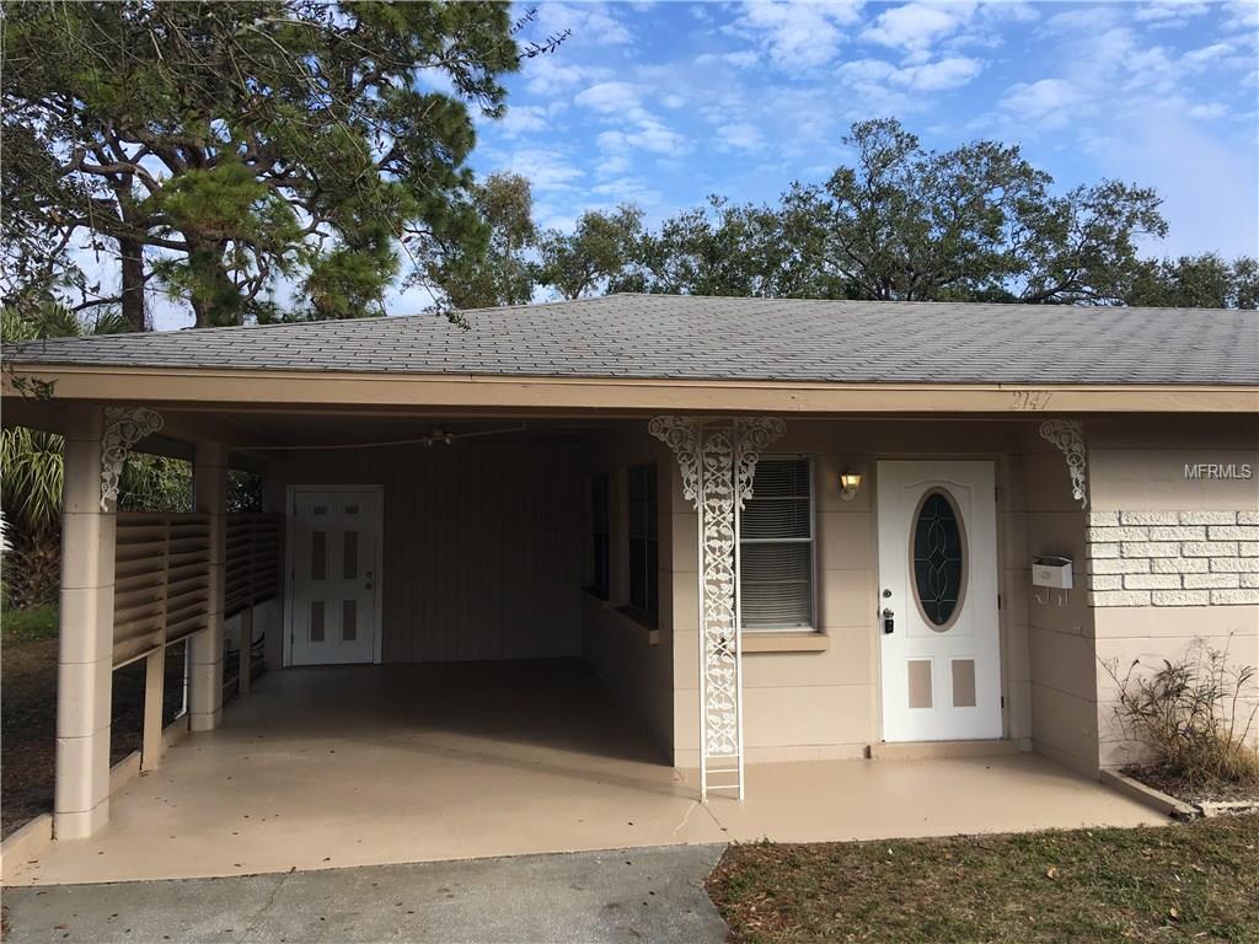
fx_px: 1055
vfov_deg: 48.2
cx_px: 630
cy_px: 472
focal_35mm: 29
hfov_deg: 61.7
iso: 25
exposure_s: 1/845
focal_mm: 4.15
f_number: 2.2
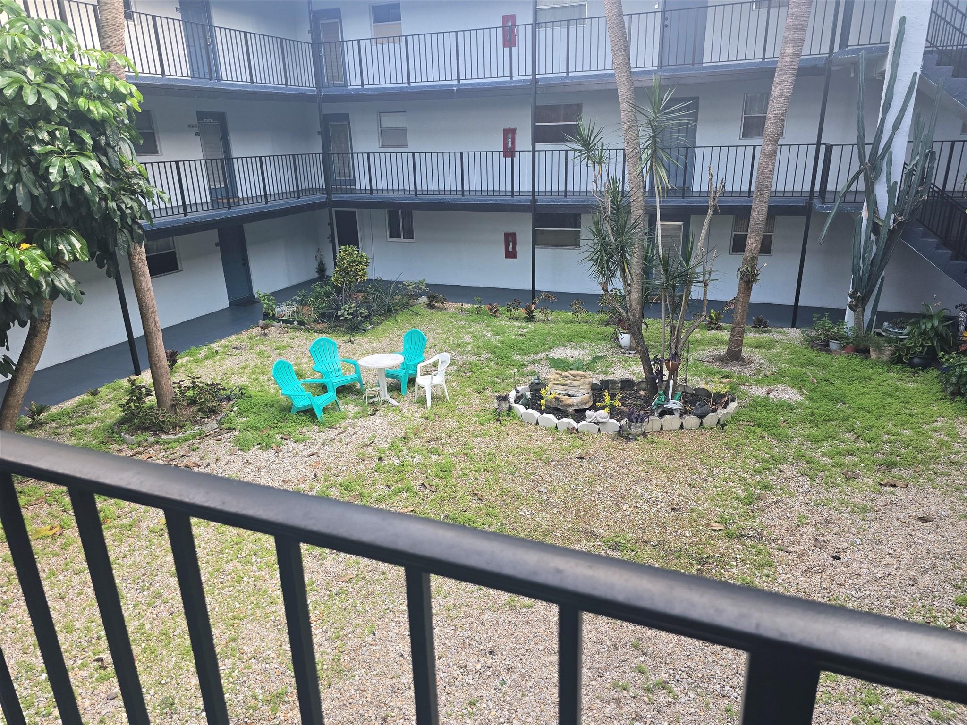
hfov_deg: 73.9
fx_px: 643
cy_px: 362
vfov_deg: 58.9
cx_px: 484
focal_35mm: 23
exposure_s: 1/180
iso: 100
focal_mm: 6.3
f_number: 1.7
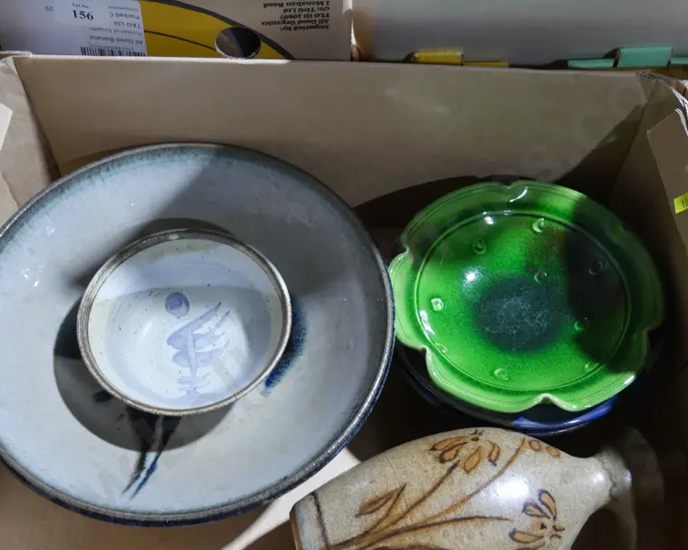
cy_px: 303
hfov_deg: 45.8
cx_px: 358
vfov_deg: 37.3
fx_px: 814
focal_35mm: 40
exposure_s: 1/60
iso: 500
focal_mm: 15
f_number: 3.6
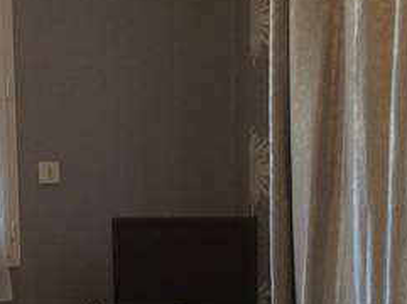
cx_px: 71
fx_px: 1233
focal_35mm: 105
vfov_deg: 13.5
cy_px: 407
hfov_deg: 18.5
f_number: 2.4
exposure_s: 1/25
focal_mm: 3.3
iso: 40
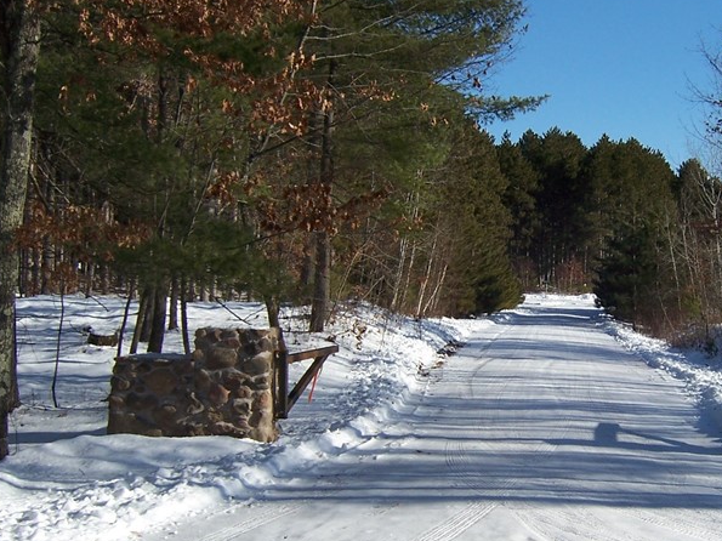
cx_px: 564
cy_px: 295
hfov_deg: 30.5
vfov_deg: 23.6
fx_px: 1293
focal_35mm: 62
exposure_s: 1/640
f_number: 4.5
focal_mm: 6.2
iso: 80
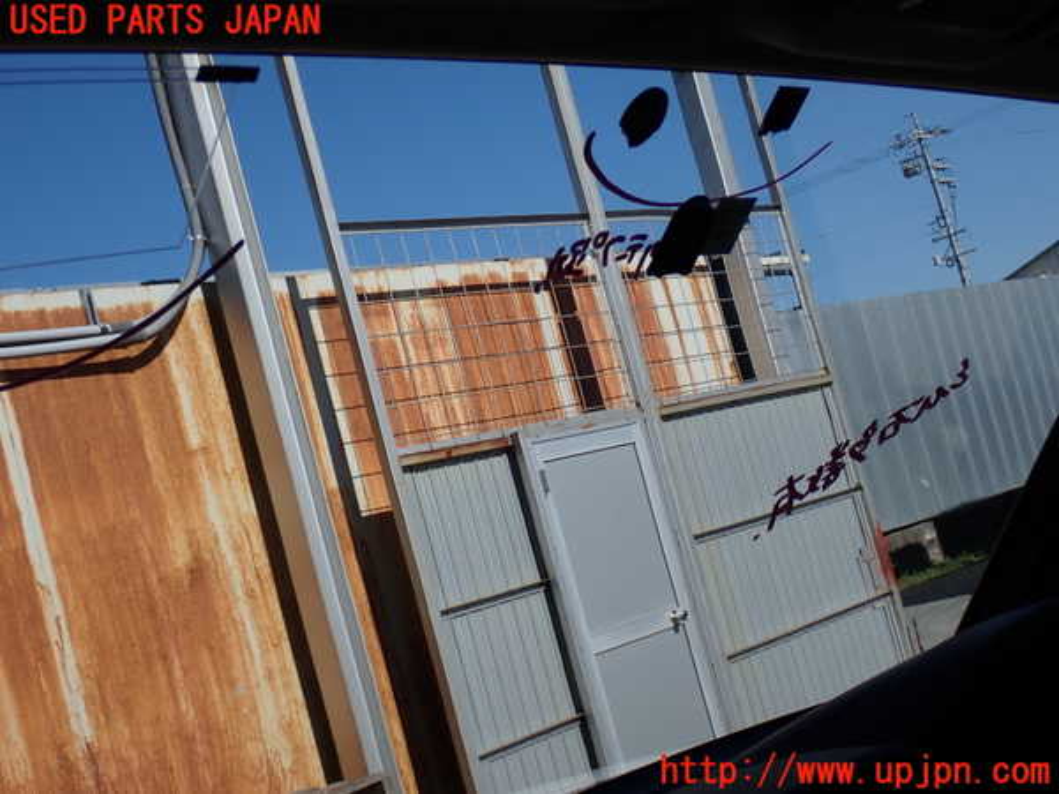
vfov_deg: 27.0
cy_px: 397
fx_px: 1652
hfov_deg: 35.5
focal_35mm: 54
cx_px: 530
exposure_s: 1/1000
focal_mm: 9.65
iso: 100
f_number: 4.5
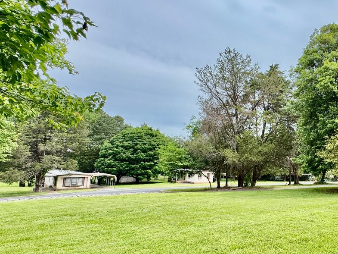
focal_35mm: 27
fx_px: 264
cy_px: 129
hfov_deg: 58.1
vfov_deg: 51.4
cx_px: 289
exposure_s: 1/1346
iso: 50
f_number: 2.2
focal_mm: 2.22
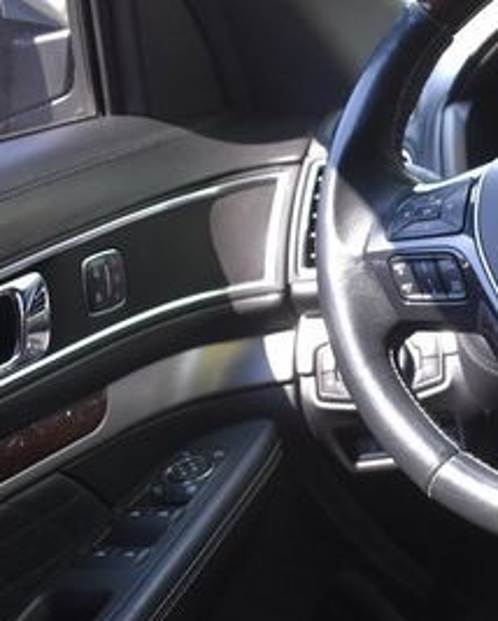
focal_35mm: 81
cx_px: 652
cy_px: 273
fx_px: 1491
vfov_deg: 23.5
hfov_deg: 17.7
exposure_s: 1/200
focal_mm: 24
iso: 800
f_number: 3.8
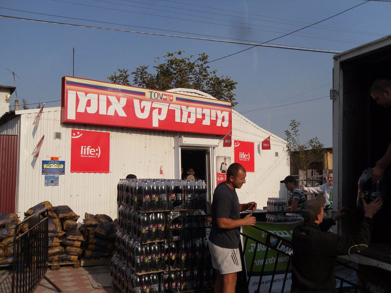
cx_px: 196
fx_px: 395
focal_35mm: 35
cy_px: 146
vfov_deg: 40.7
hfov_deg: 52.6
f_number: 8.2
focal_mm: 6.3
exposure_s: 1/279
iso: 80
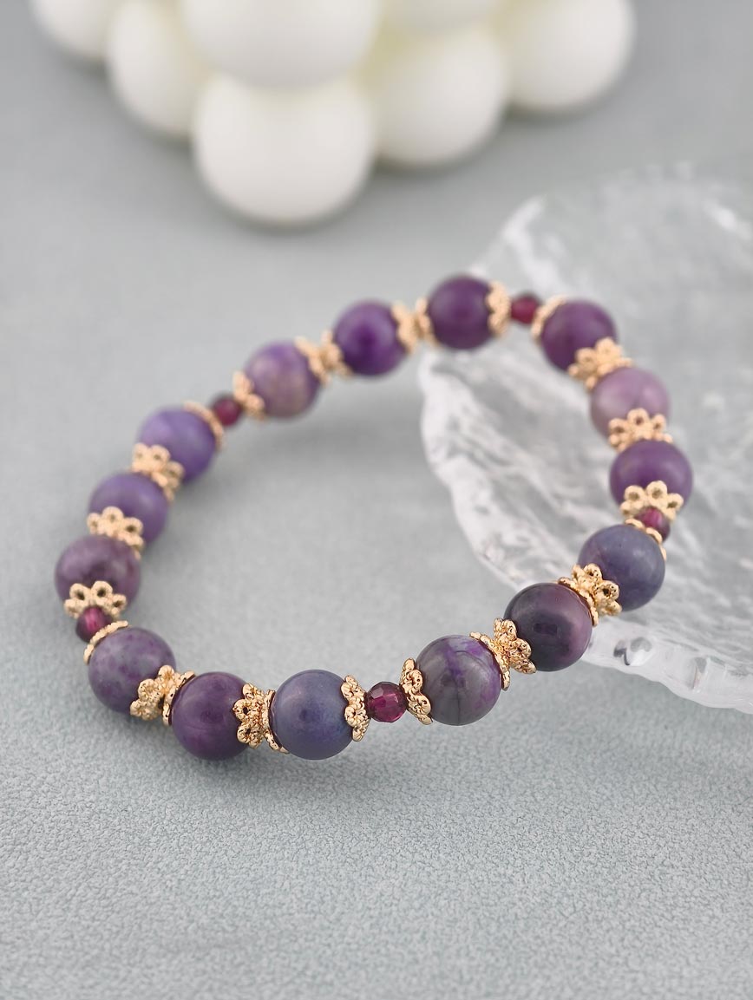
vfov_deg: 23.0
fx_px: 2459
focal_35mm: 85
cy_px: 500
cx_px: 376
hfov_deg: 17.4
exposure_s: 1/160
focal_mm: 22.48
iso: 125
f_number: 2.67
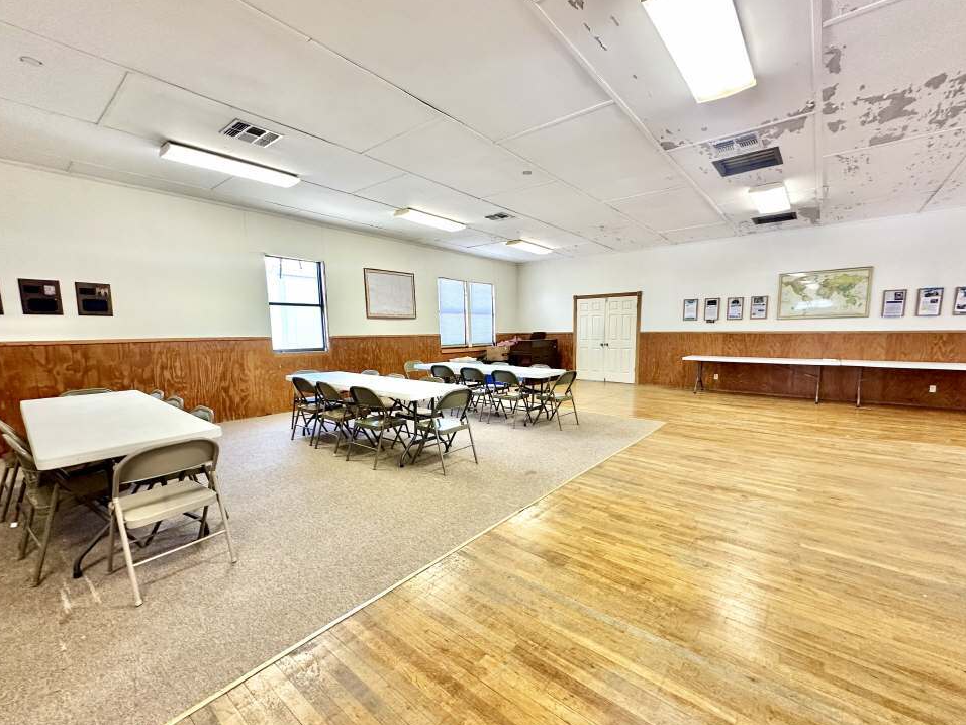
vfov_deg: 81.7
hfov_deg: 98.2
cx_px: 491
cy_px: 382
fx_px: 419
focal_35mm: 15
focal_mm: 2.22
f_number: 2.2
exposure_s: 1/120
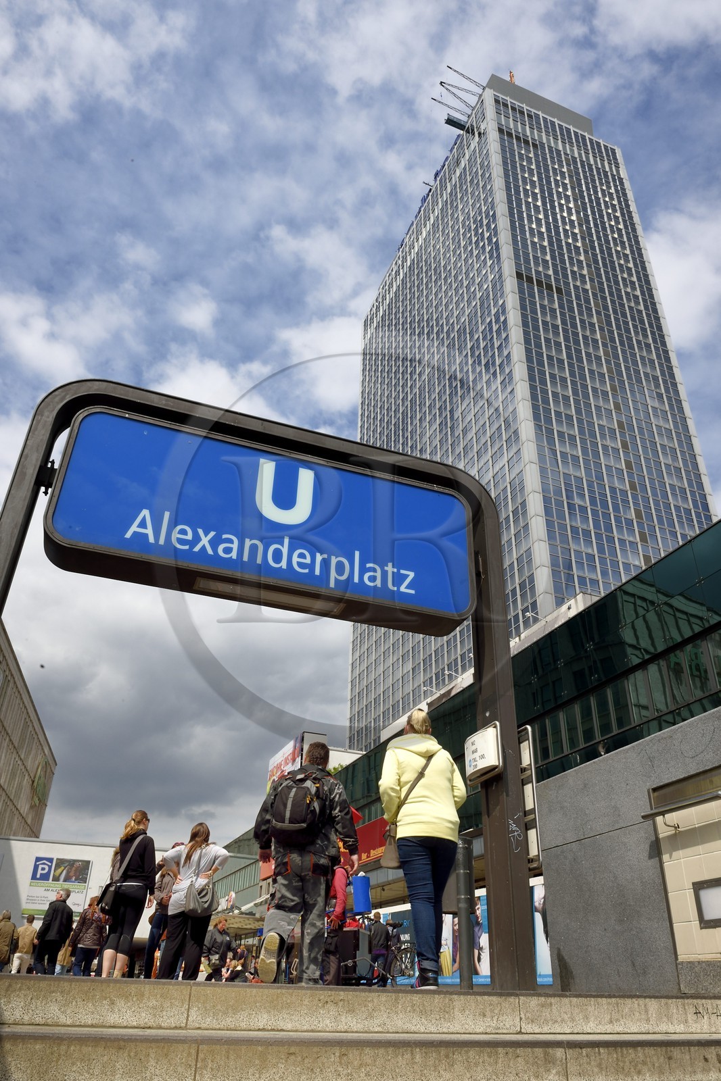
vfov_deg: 73.8
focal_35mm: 24
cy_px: 540
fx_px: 721
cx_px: 360
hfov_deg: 53.1
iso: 200
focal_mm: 24
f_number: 22
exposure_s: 1/125
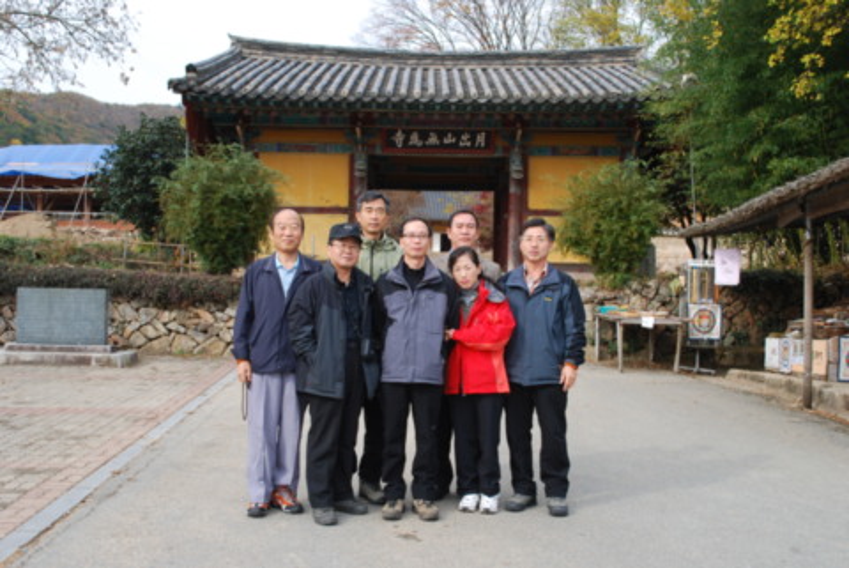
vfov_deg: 34.3
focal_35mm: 39
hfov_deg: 49.5
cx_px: 424
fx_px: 921
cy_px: 284
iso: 100
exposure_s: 1/125
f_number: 5.6
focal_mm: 26
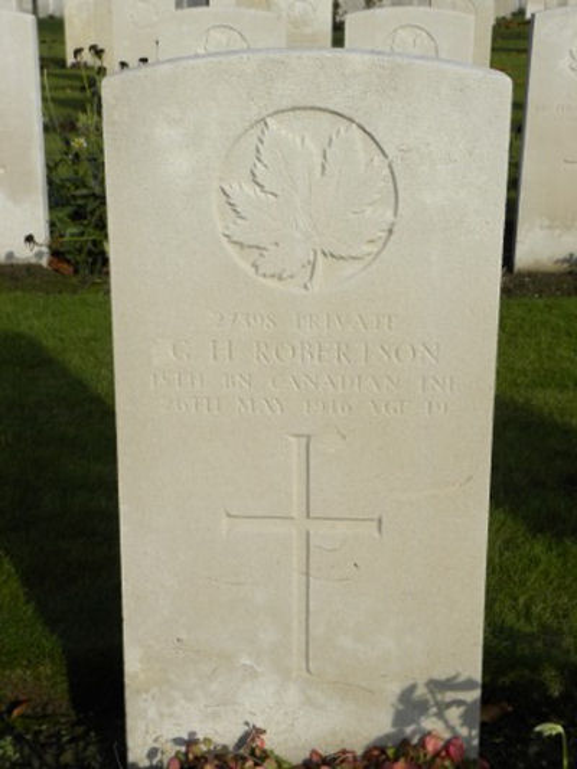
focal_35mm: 58
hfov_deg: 25.2
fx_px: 1289
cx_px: 288
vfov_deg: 33.2
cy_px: 384
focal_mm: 10.3
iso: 64
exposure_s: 1/350
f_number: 5.6
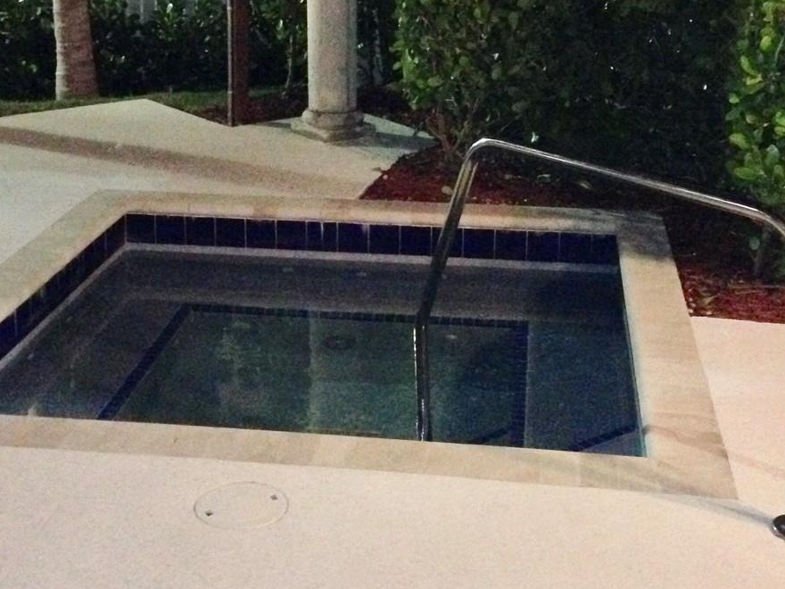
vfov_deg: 24.1
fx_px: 1361
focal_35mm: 60
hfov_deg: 32.2
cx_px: 365
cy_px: 138
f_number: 2.4
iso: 800
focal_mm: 4.12
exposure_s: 1/16
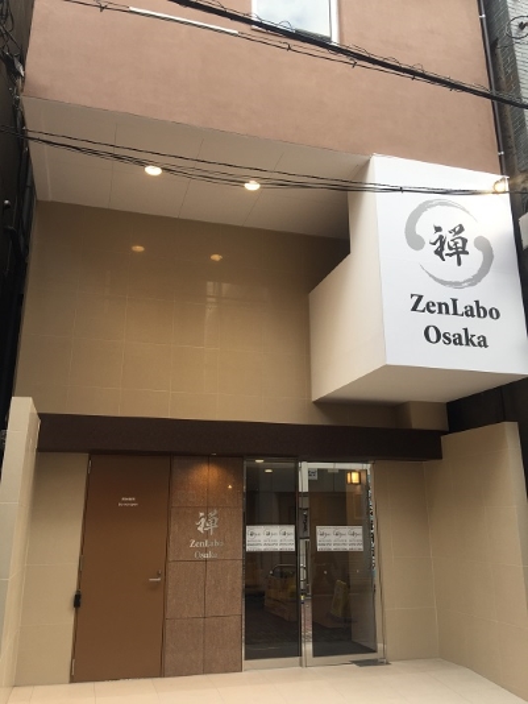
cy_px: 352
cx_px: 264
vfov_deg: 61.6
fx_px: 589
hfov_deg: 48.3
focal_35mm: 29
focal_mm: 4.15
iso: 32
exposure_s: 1/101
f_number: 2.2
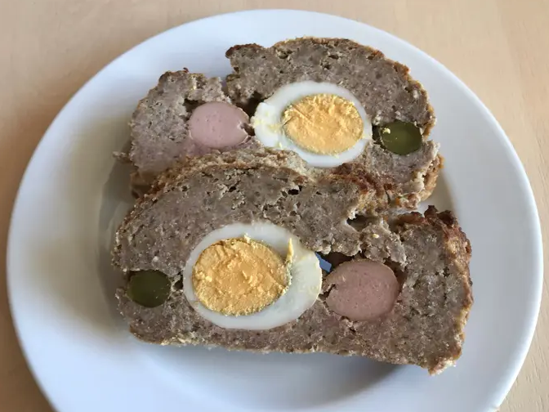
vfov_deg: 46.8
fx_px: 476
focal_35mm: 30
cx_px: 290
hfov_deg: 59.9
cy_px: 203
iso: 25
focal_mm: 3.99
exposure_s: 1/50
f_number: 1.8
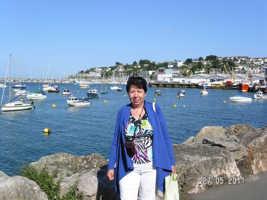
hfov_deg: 42.1
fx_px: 347
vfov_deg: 32.1
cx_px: 134
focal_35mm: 45
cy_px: 100
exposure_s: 1/750
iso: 100
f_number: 5.6
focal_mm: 9.3
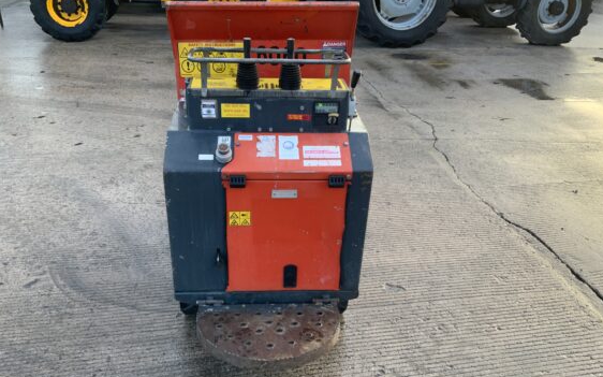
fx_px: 575
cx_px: 291
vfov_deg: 36.2
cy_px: 202
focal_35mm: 35
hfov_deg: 55.3
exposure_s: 1/122
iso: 25
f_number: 1.8
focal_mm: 3
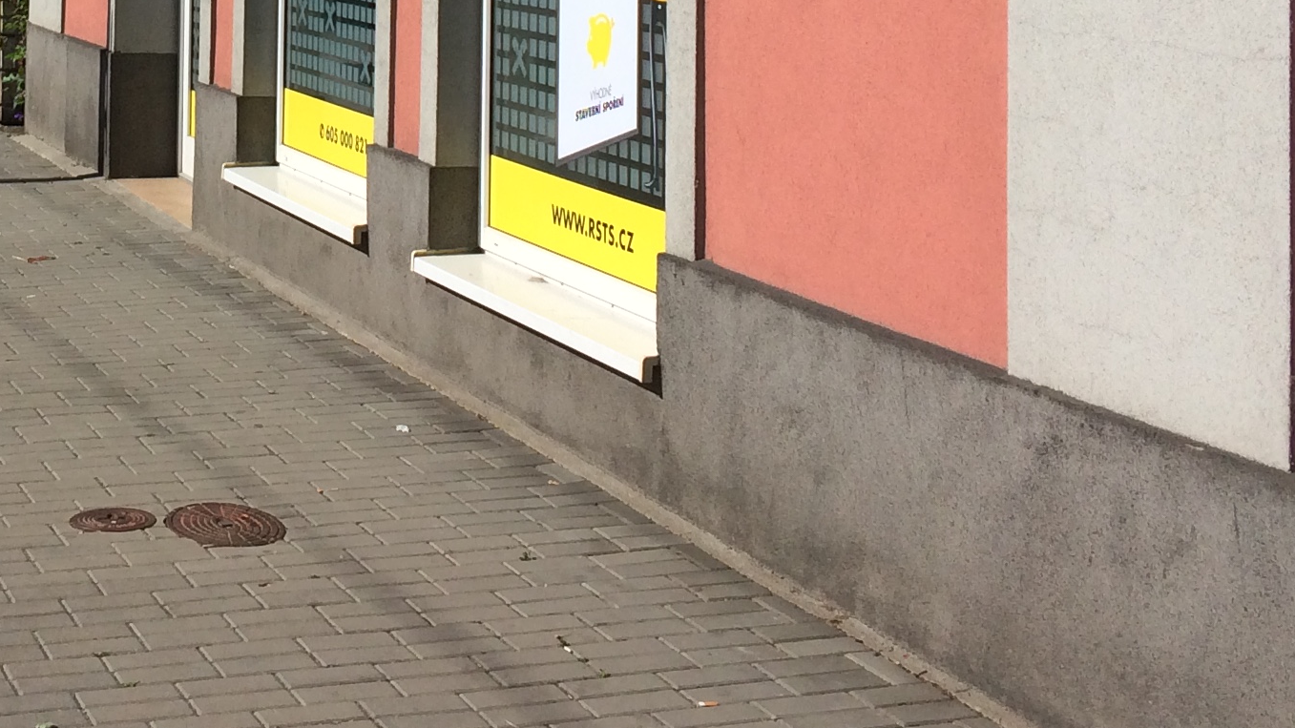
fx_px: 2609
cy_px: -242
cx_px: 147
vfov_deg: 15.1
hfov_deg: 27.0
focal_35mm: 76
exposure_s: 1/3731
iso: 32
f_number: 2.2
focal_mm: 4.15
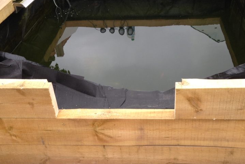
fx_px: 333
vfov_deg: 27.2
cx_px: 125
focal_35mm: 49
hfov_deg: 40.3
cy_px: 118
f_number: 2.4
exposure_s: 1/169
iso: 50
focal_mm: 4.12
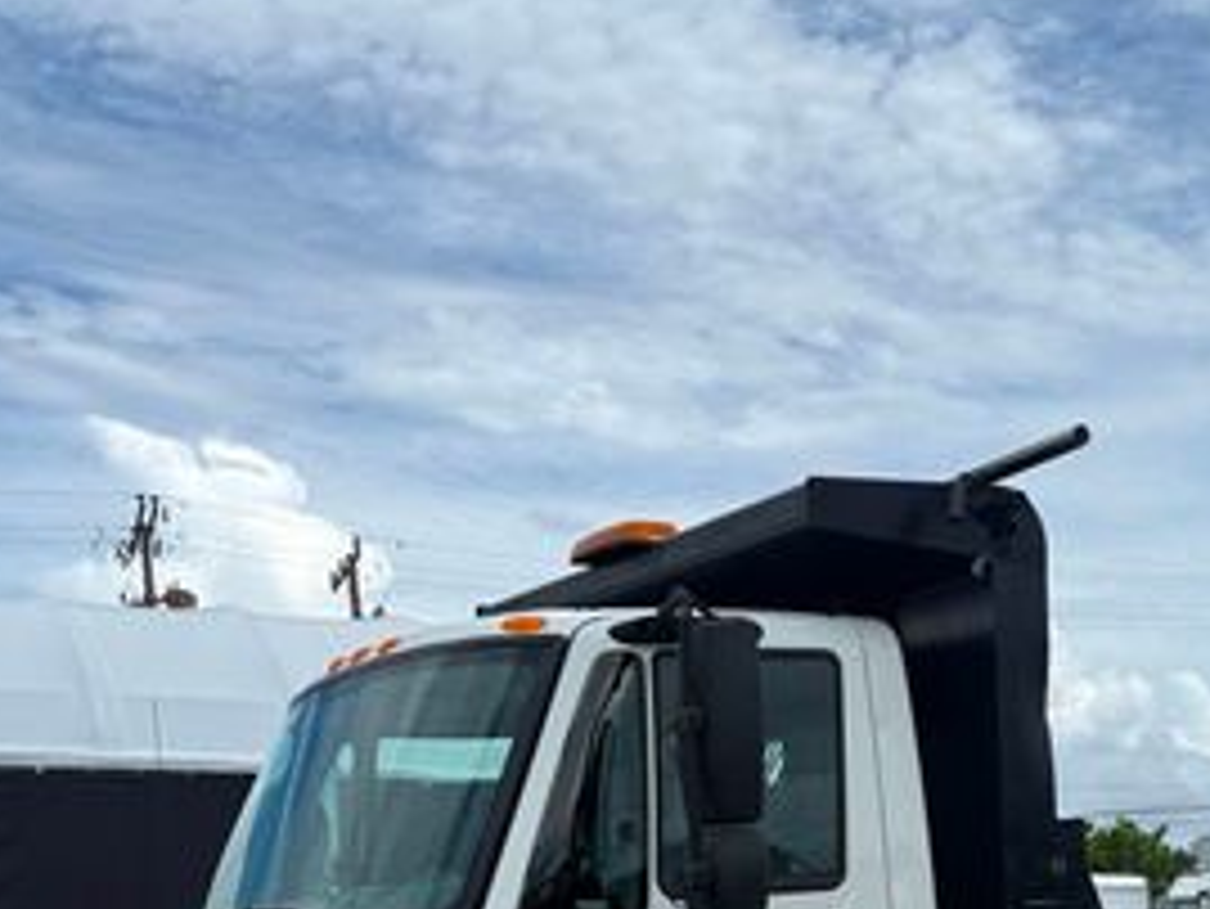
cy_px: 1026
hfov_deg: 33.4
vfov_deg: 23.9
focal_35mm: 57
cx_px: 828
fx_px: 1993
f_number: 1.78
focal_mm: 6.76
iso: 80
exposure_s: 1/6711
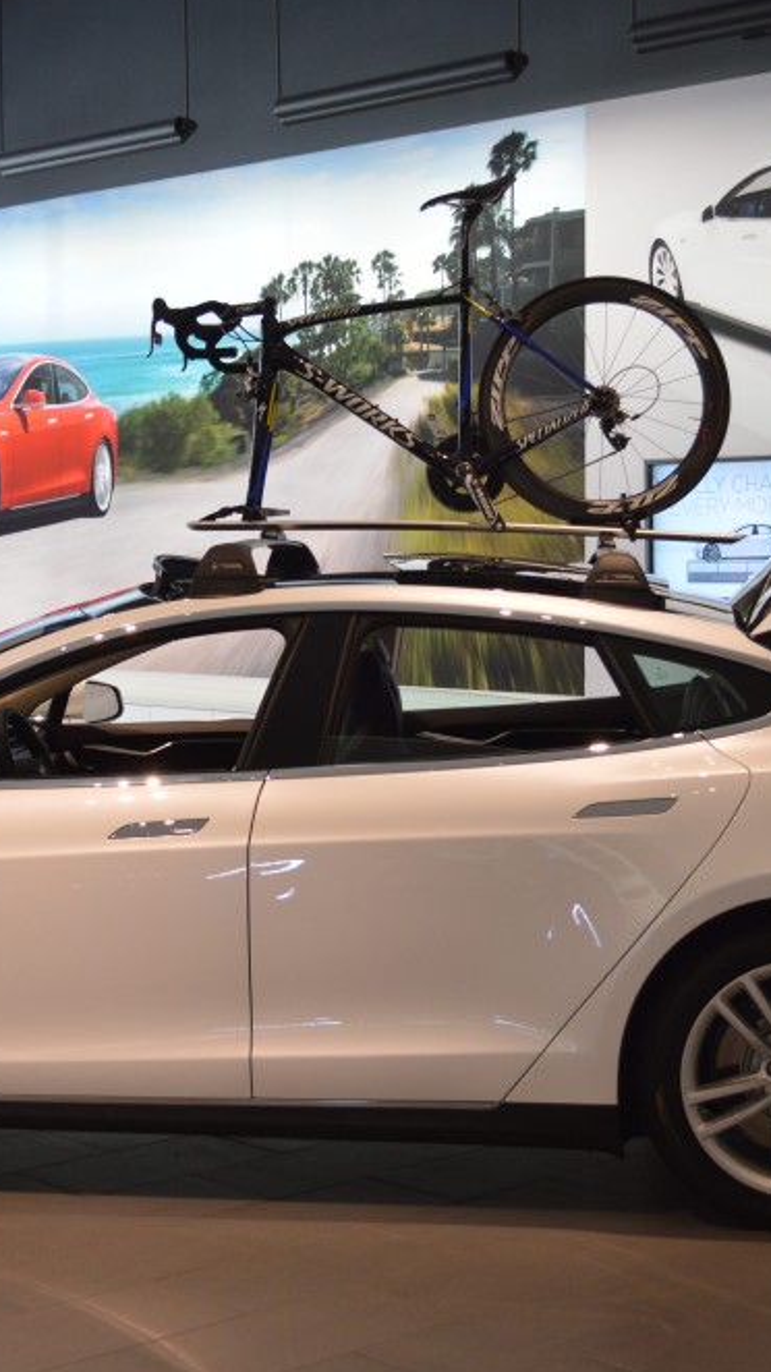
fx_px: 2473
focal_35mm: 68
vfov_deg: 31.0
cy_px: 690
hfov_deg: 17.7
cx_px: 267
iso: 400
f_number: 4.5
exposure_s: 1/50
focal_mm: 28
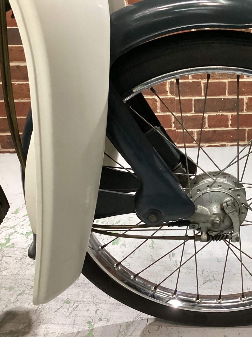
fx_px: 408
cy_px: 167
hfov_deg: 33.1
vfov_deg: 44.8
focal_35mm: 42
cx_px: 211
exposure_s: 1/60
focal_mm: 3.3
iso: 250
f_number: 2.4
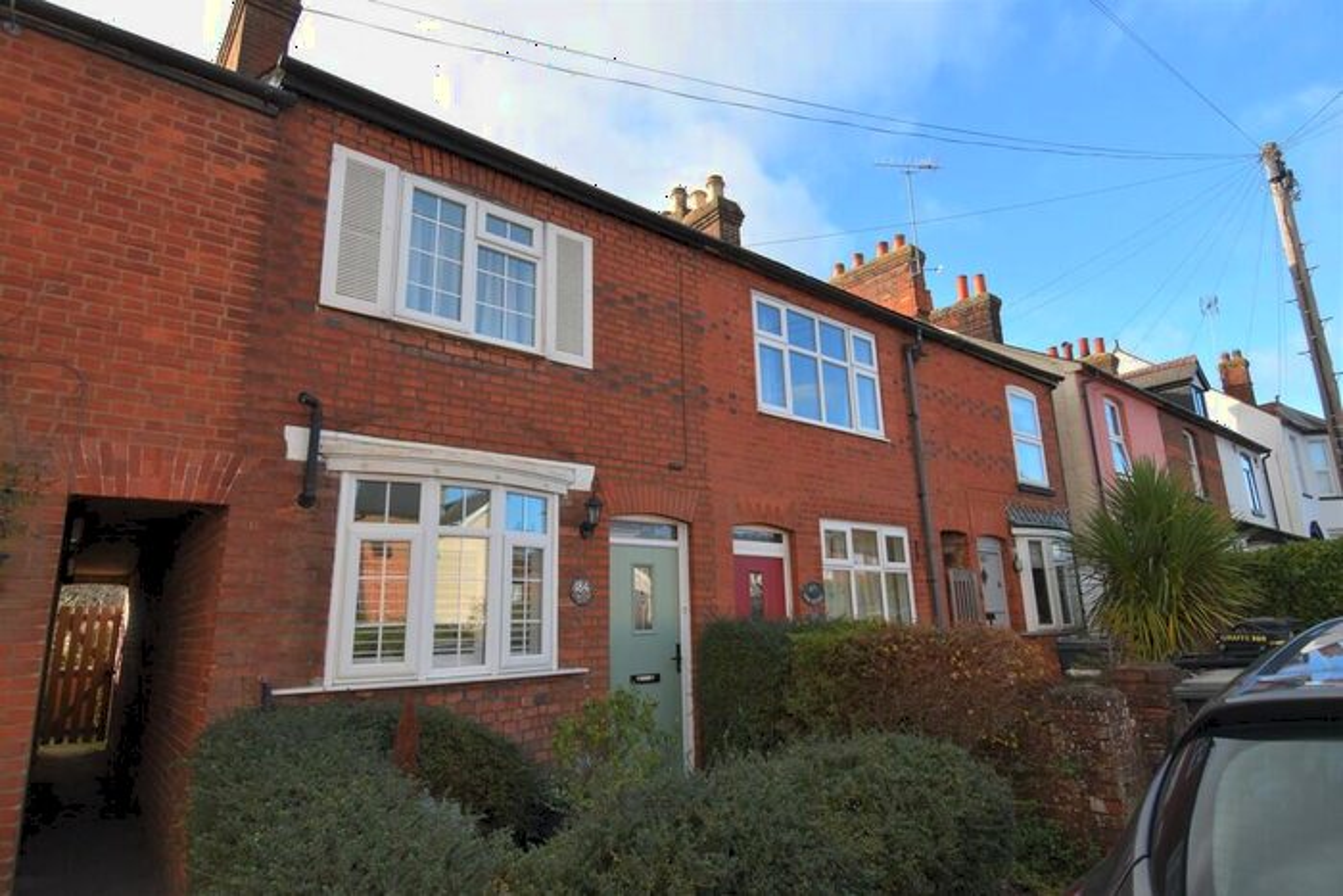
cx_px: 672
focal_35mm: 20
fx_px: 728
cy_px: 448
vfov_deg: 63.2
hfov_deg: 85.4
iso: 200
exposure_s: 1/250
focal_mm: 13
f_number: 7.1
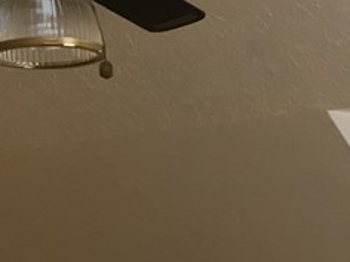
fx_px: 1274
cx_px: 378
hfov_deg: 15.3
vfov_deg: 11.6
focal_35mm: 126
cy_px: 293
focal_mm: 4.15
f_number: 2.2
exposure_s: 1/30
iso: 80
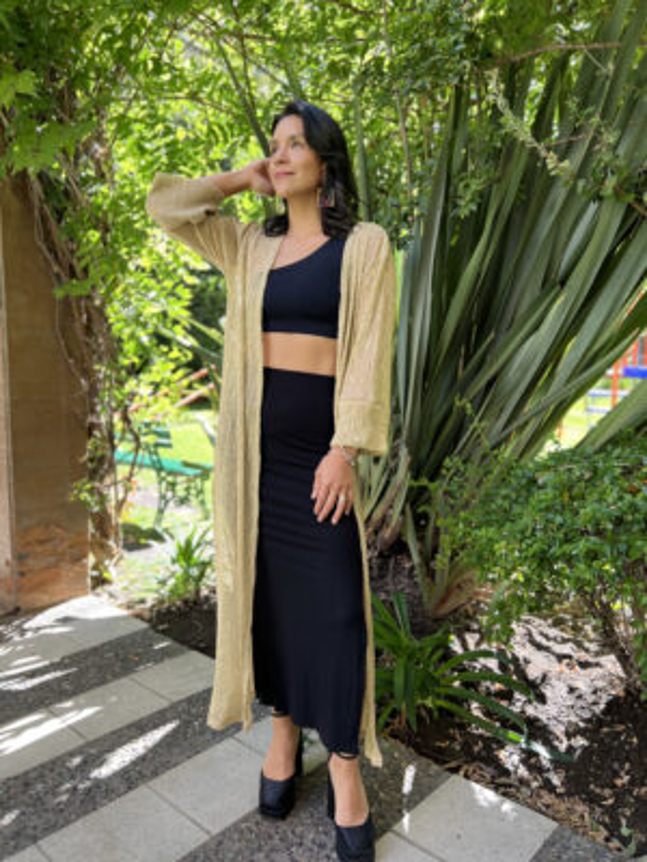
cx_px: 324
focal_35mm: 26
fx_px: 648
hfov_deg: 53.1
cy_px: 431
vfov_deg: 67.3
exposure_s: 1/175
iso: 40
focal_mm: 5.7
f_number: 1.5
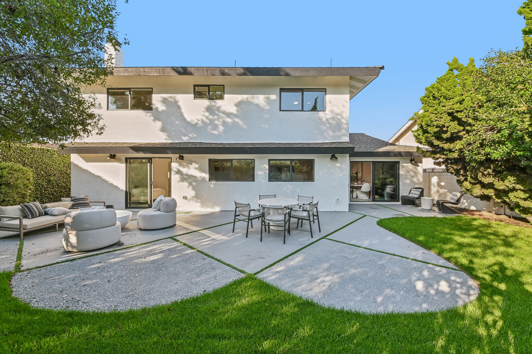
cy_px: 177
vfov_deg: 81.1
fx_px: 207
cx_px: 266
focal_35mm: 14
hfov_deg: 104.3
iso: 250
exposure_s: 1/10
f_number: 20
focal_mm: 14
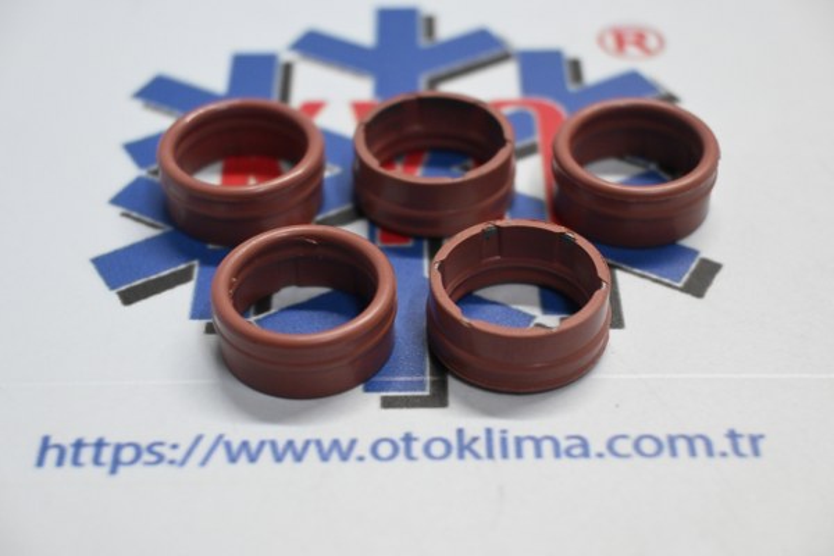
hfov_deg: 35.1
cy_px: 278
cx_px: 417
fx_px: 1320
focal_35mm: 57
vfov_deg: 23.8
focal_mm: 38
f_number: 5.6
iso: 2000
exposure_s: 1/125
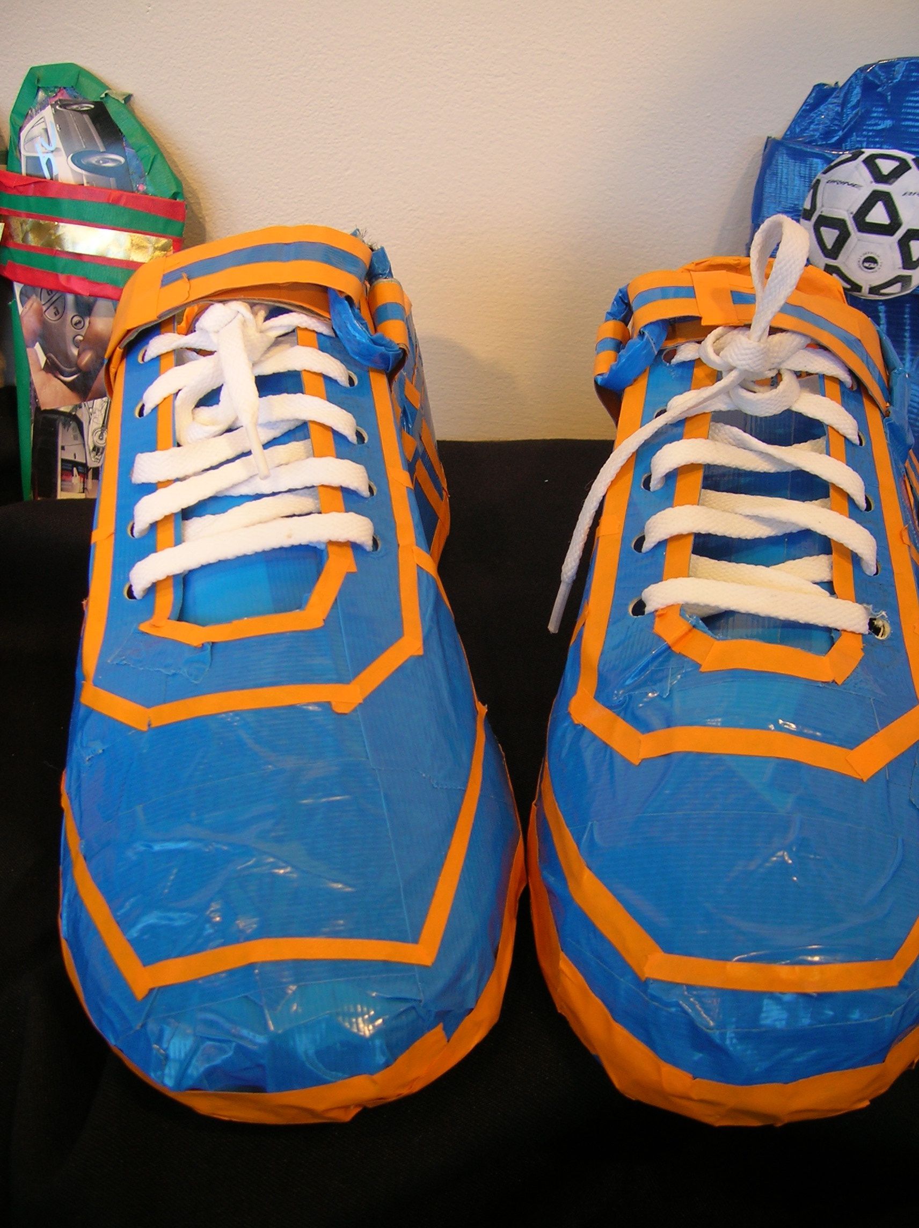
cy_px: 614
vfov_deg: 54.0
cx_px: 460
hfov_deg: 41.7
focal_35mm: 34
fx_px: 1205
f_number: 2.9
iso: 50
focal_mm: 5.7
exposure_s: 1/30
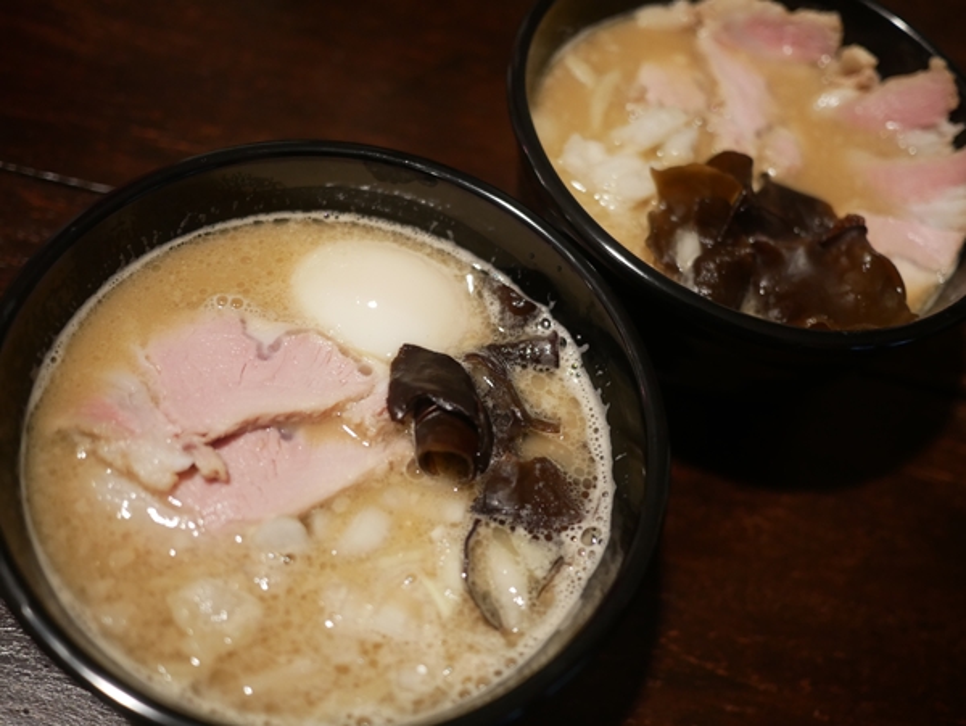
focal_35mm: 40
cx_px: 483
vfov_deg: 36.0
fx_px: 1117
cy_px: 363
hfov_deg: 46.8
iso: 1000
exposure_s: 1/60
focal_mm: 20
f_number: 1.7
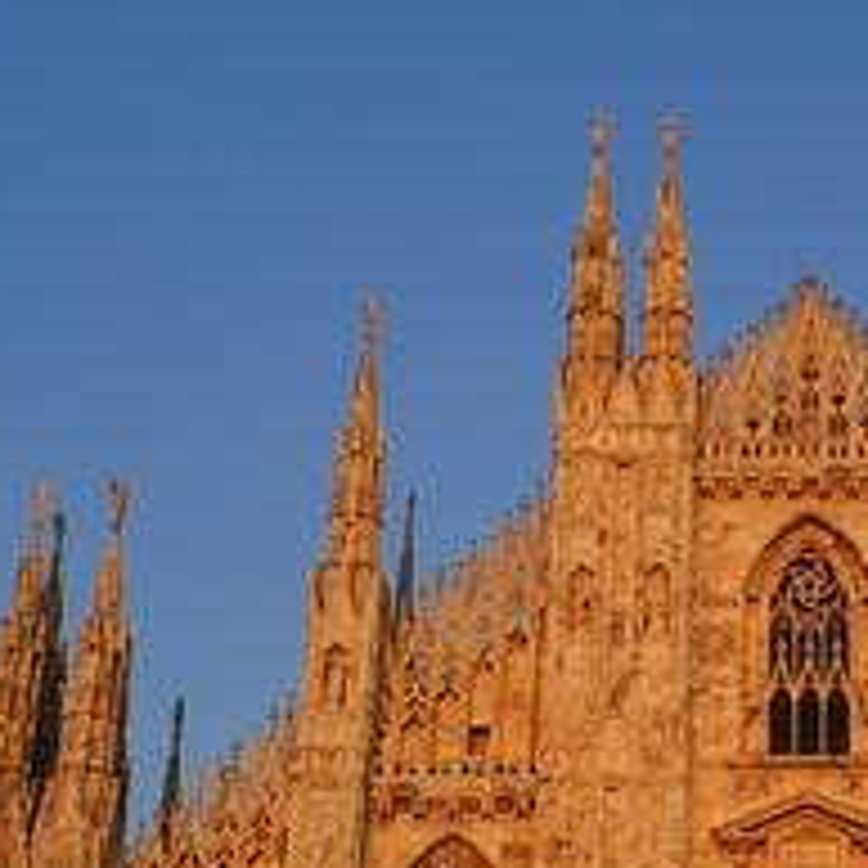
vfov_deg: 19.5
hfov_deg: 19.1
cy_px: 553
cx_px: 812
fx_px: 2525
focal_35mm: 89
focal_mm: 48
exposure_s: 1/160
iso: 400
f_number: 9
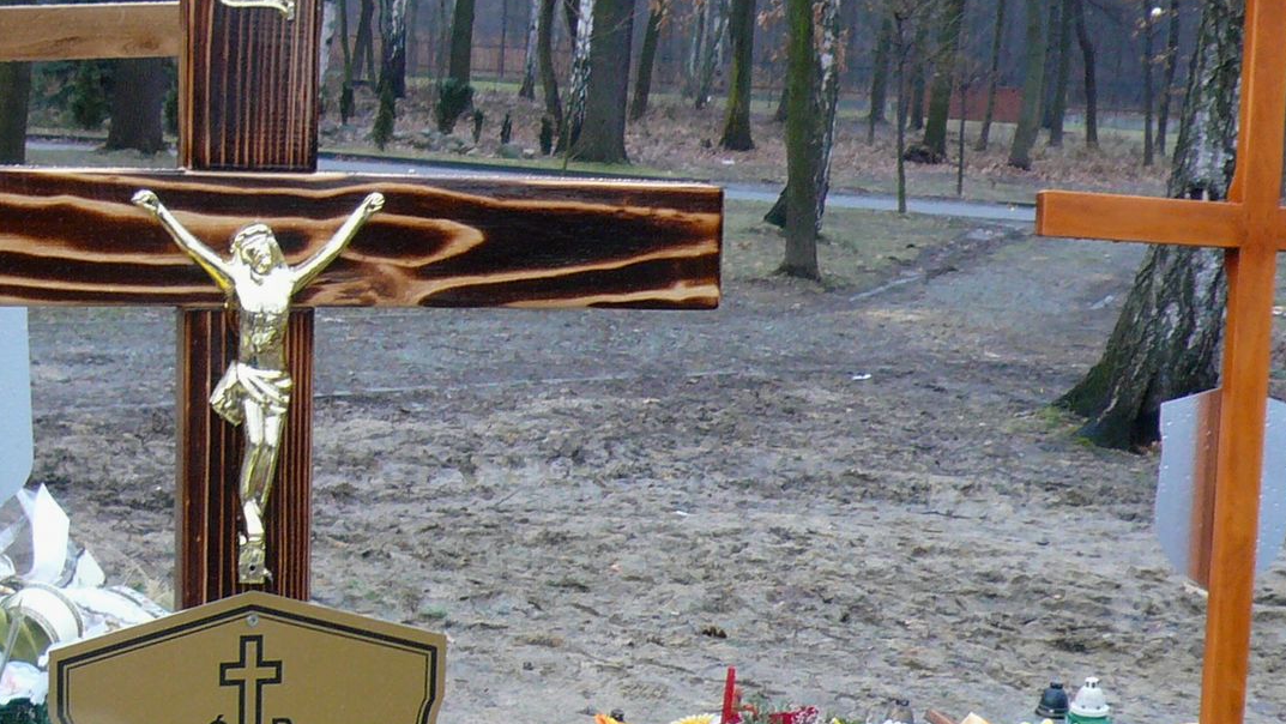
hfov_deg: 31.1
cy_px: 564
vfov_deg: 17.9
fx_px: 2285
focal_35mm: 67
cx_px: 410
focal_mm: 4.7
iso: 100
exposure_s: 1/30
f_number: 2.8
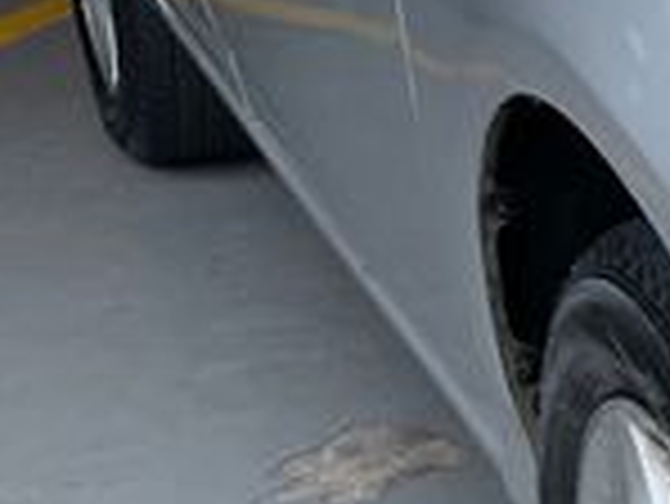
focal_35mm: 141
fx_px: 2731
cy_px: 302
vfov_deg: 10.5
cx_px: 1745
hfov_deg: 11.1
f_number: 1.6
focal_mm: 4.2
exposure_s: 1/2564
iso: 32
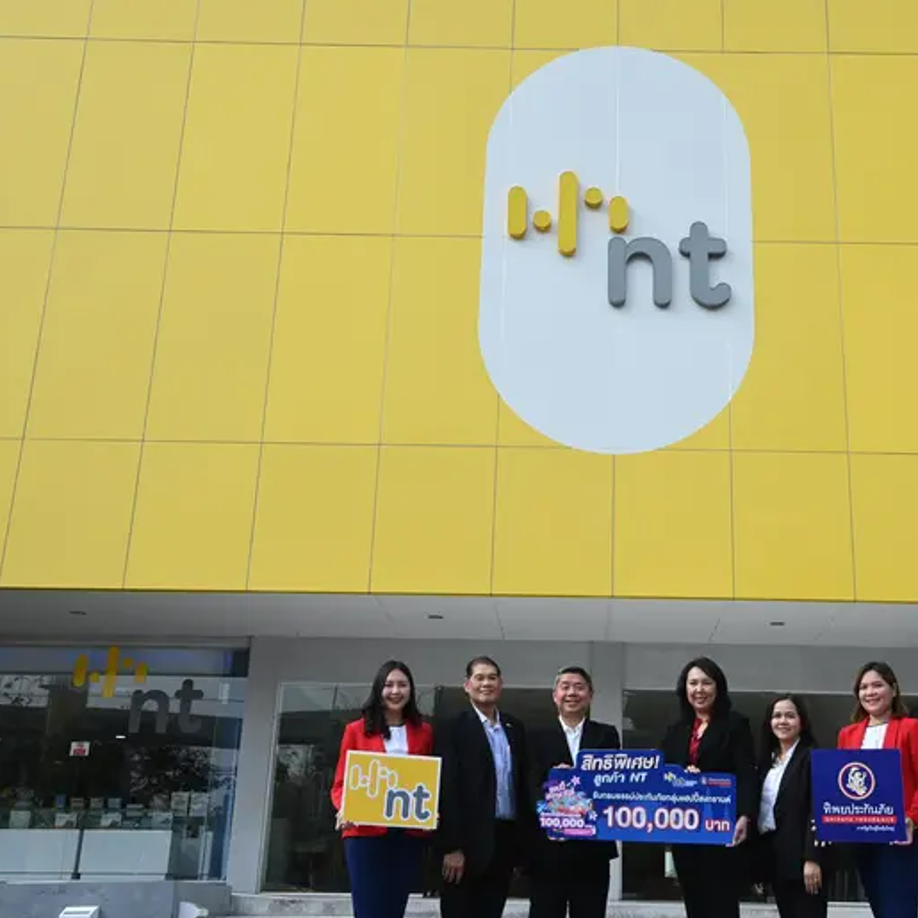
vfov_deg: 37.6
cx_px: 590
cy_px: 461
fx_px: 1350
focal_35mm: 45
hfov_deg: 37.3
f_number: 11
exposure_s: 1/200
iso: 250
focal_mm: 35
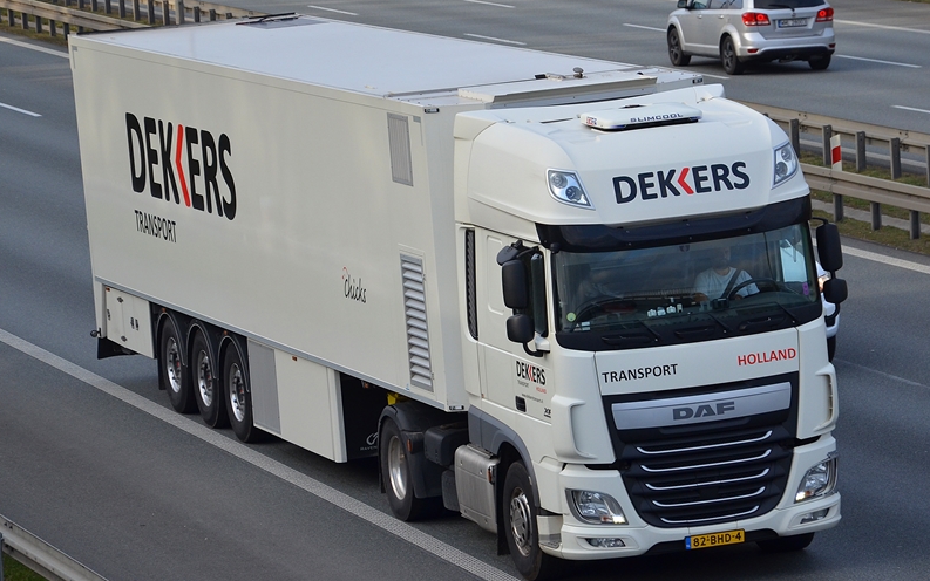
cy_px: 297
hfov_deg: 13.0
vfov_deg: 8.1
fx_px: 4094
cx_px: 466
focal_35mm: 162
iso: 450
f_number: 6.3
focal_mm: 105
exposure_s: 1/1000
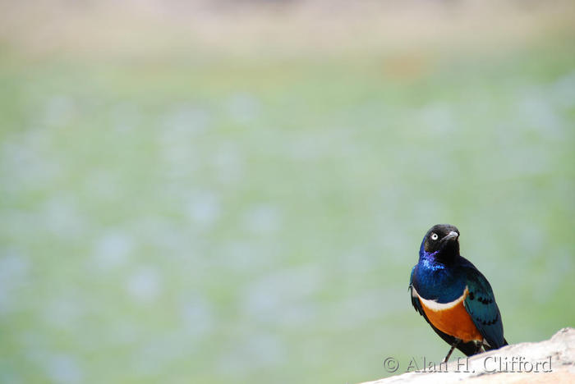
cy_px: 192
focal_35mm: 300
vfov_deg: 4.6
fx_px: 4796
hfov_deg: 6.9
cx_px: 288
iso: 100
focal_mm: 200
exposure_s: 1/160
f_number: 5.6
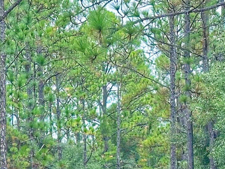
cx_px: -126
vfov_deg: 7.3
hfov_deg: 9.6
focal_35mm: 199
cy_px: 284
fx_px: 1293
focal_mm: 6.86
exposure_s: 1/623
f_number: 1.78
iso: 64
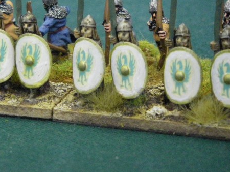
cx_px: 58
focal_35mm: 315
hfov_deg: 6.3
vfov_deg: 4.7
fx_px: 2094
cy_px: 45
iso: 800
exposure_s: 1/80
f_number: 4.6
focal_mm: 32.5
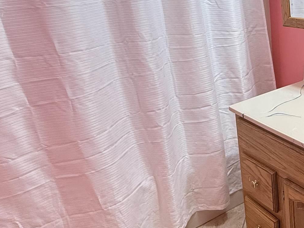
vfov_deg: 33.2
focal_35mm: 43
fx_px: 378
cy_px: 67
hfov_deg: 37.9
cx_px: 319
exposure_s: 1/60
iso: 250
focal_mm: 2.22
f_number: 2.2
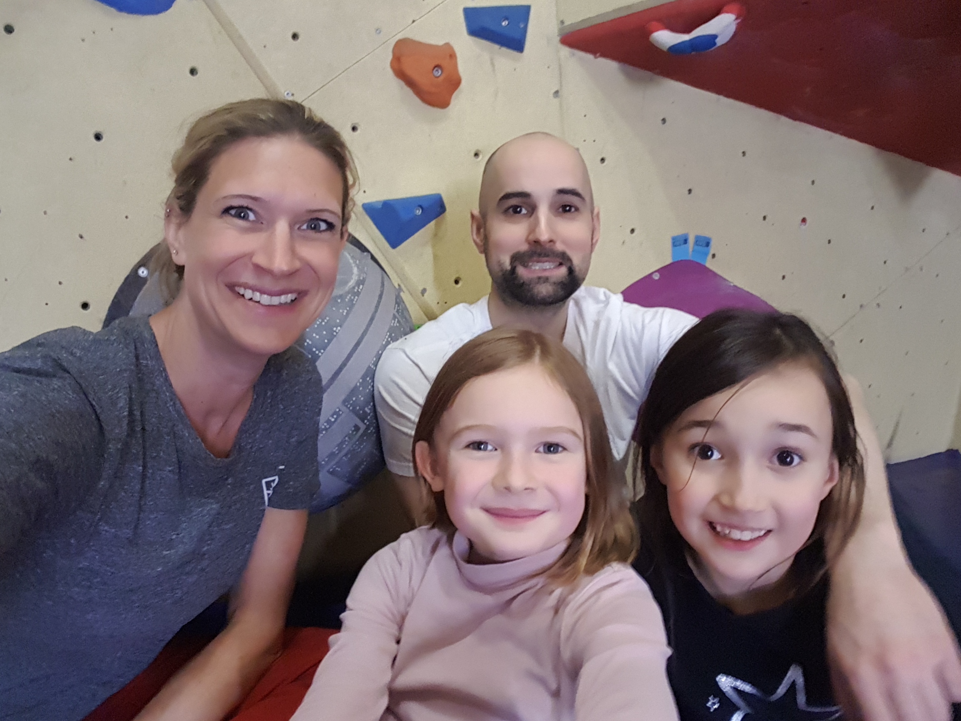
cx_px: 480
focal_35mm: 21
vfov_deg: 63.4
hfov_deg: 79.0
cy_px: 360
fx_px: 583
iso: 320
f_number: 1.7
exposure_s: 1/17
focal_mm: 2.1
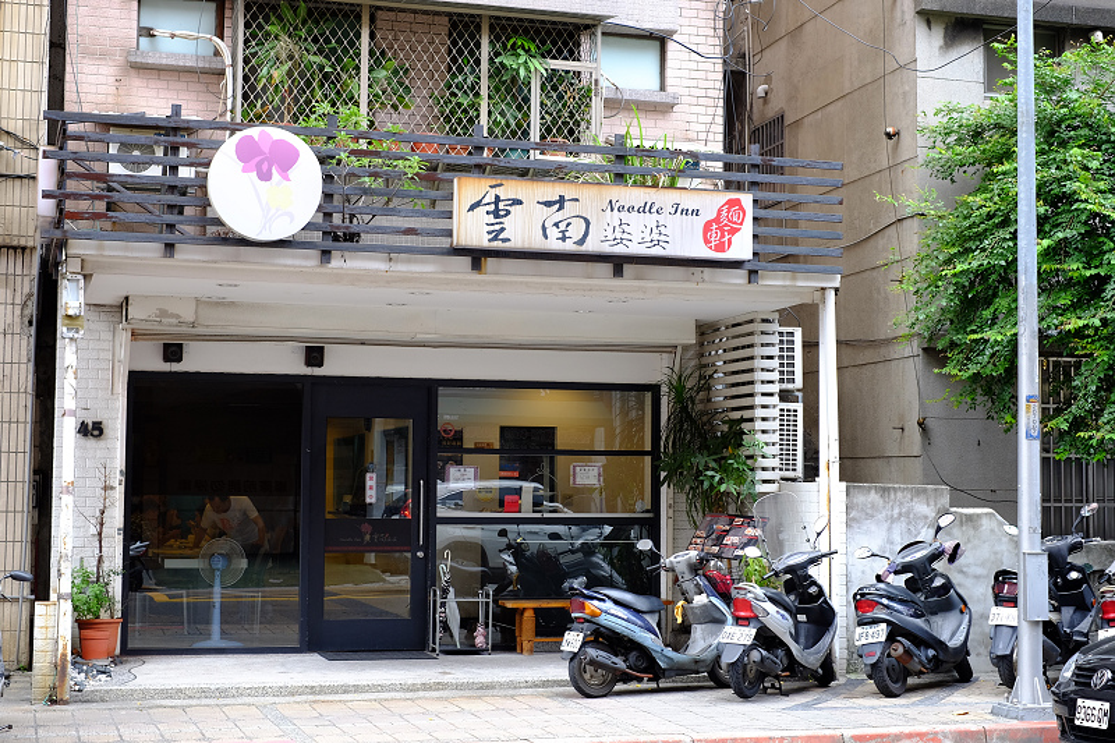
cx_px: 558
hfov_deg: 37.5
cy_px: 372
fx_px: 1641
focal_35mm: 53
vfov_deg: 25.5
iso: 200
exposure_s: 1/85
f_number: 4
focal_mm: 35
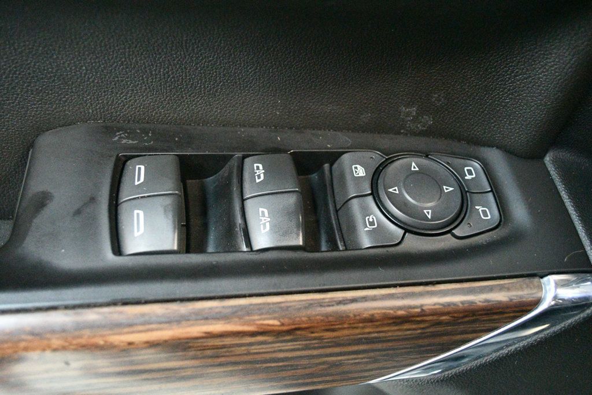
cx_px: 296
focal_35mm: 36
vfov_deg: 36.8
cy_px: 198
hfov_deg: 53.1
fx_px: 592
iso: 12800
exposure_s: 1/60
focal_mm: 24
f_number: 4
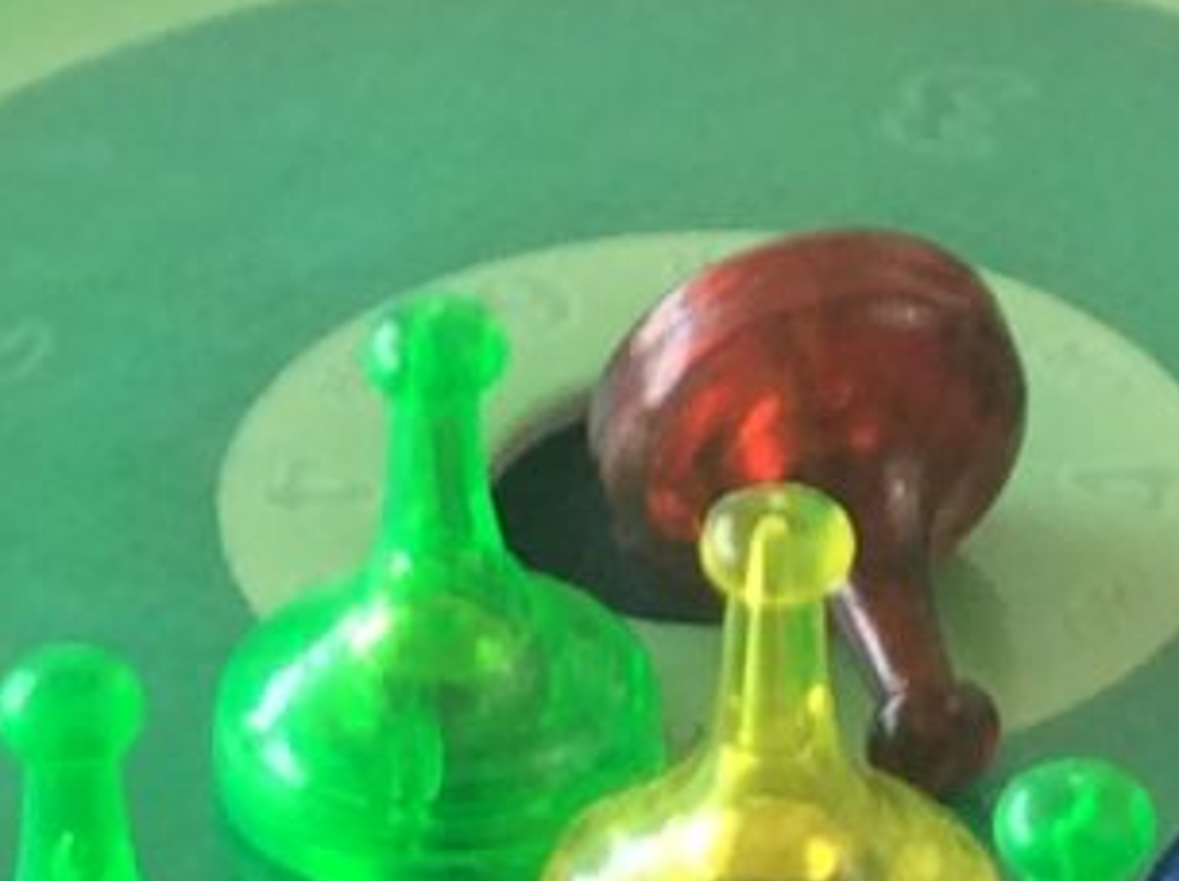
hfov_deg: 9.2
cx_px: 166
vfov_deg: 6.9
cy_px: 962
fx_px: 7314
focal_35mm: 215
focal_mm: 3.3
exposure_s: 1/24
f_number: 2.4
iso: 50
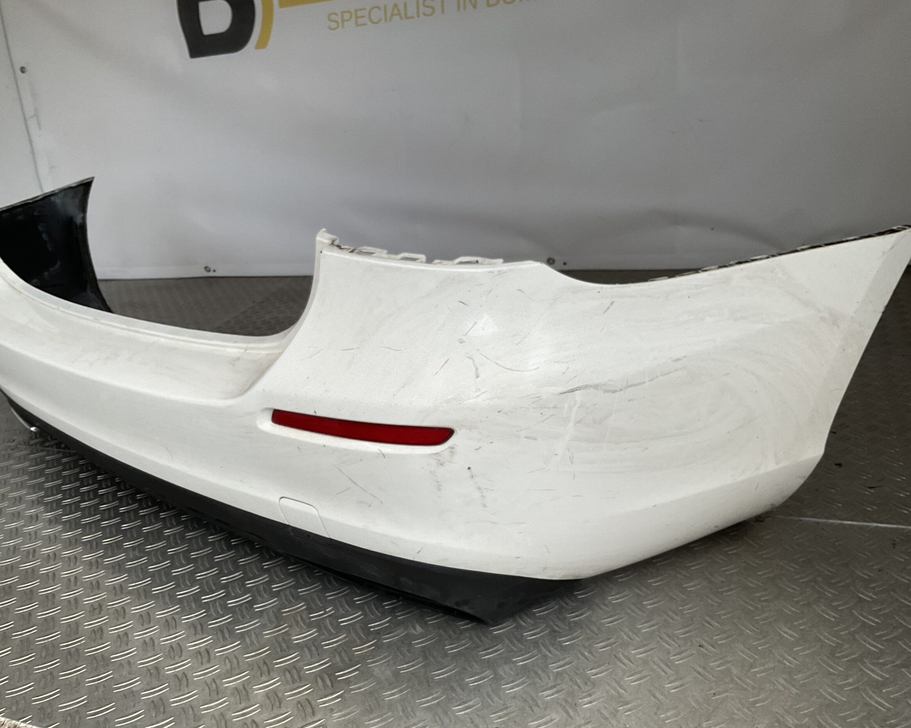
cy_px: 357
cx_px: 431
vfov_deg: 47.1
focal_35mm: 31
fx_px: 836
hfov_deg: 57.2
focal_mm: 3
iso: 100
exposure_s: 1/50
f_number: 1.8
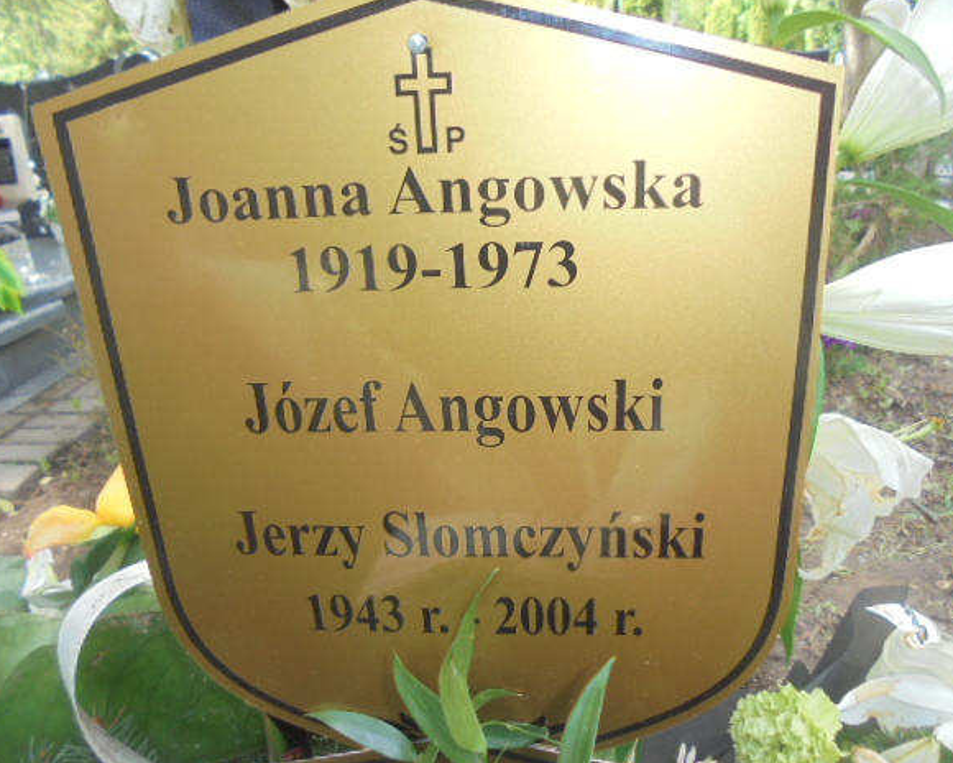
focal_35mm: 28
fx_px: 790
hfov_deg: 62.1
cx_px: 518
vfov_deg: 51.5
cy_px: 386
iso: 100
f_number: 3.5
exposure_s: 1/80
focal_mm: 4.6
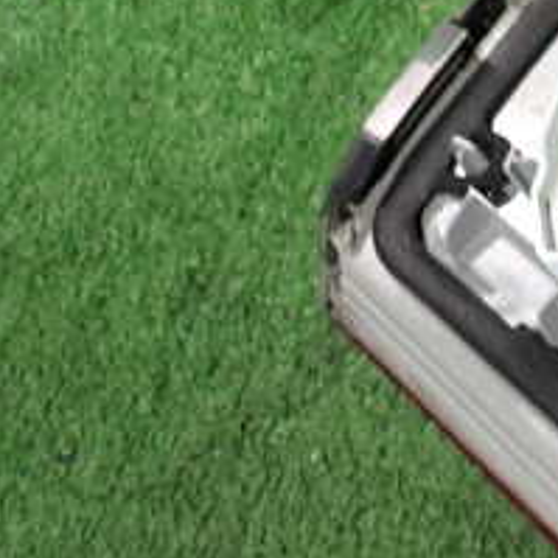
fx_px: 1459
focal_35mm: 80
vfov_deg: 21.6
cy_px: 233
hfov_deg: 19.6
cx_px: 768
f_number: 2.3
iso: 400
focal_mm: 5.4
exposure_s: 1/30
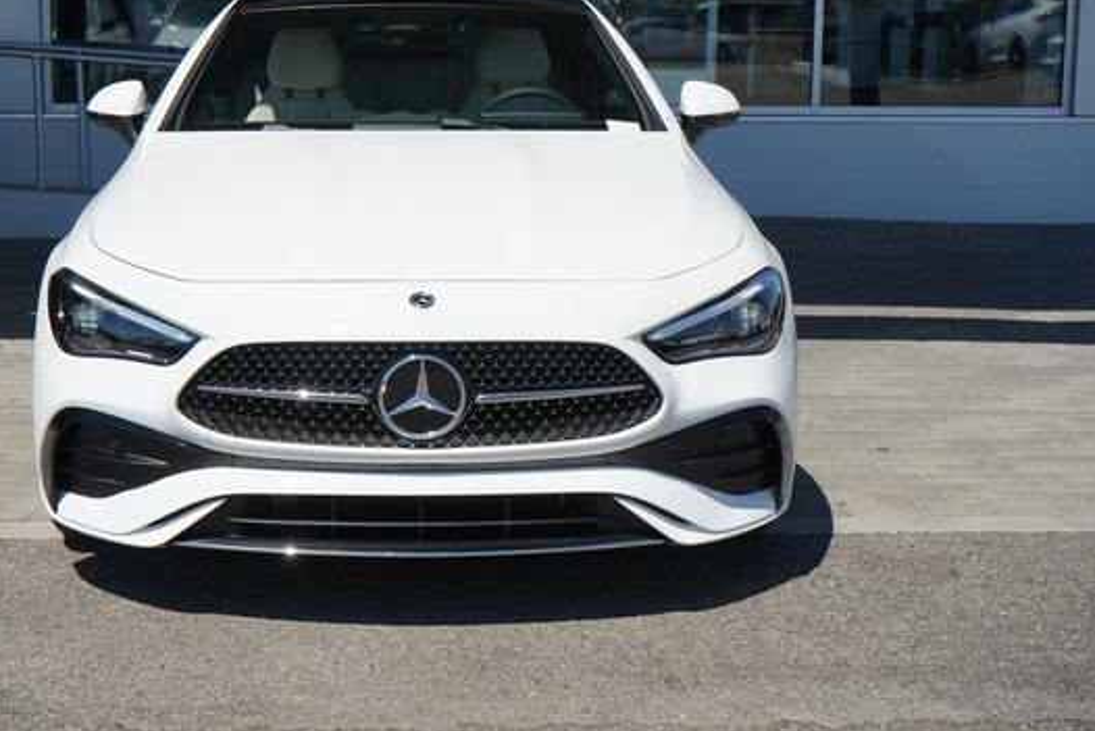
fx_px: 1704
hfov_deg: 35.5
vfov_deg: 24.2
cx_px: 448
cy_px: 293
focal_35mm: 56
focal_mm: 46
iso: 1000
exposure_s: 1/3200
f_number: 9
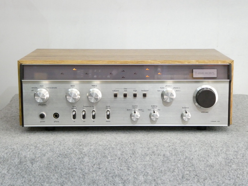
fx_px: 530
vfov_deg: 19.9
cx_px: 124
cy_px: 93
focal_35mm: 74
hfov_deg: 26.3
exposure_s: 1/80
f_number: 4.6
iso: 1000
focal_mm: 13.2
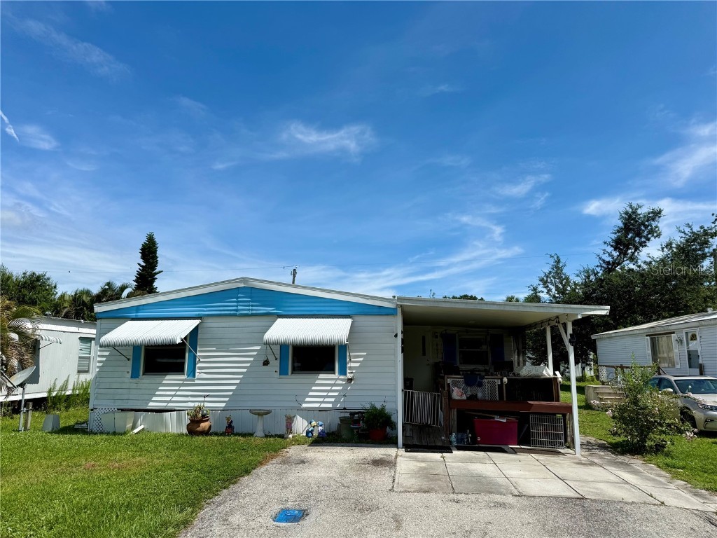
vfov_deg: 56.8
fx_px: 497
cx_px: 358
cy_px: 269
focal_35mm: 24
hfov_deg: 71.6
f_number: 1.78
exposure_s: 1/7353
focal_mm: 6.76
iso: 80
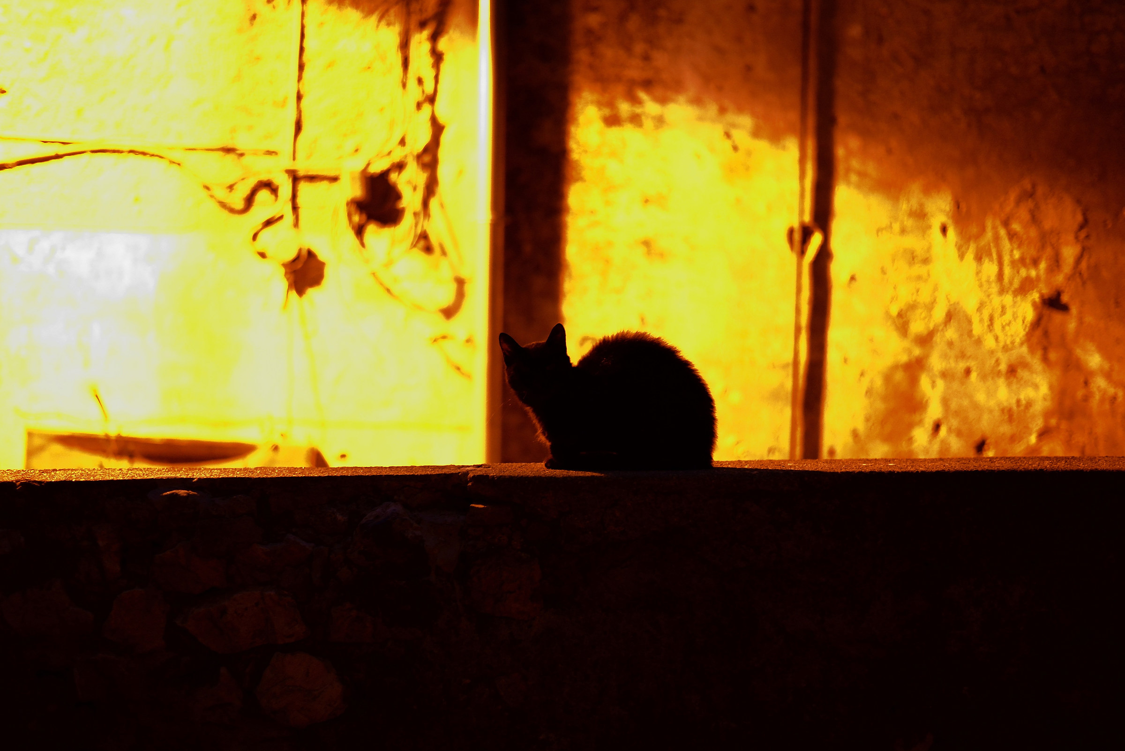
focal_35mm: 50
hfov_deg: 39.6
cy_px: 376
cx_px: 562
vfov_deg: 27.0
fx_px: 1563
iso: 4000
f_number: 1.8
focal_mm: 50
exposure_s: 1/30
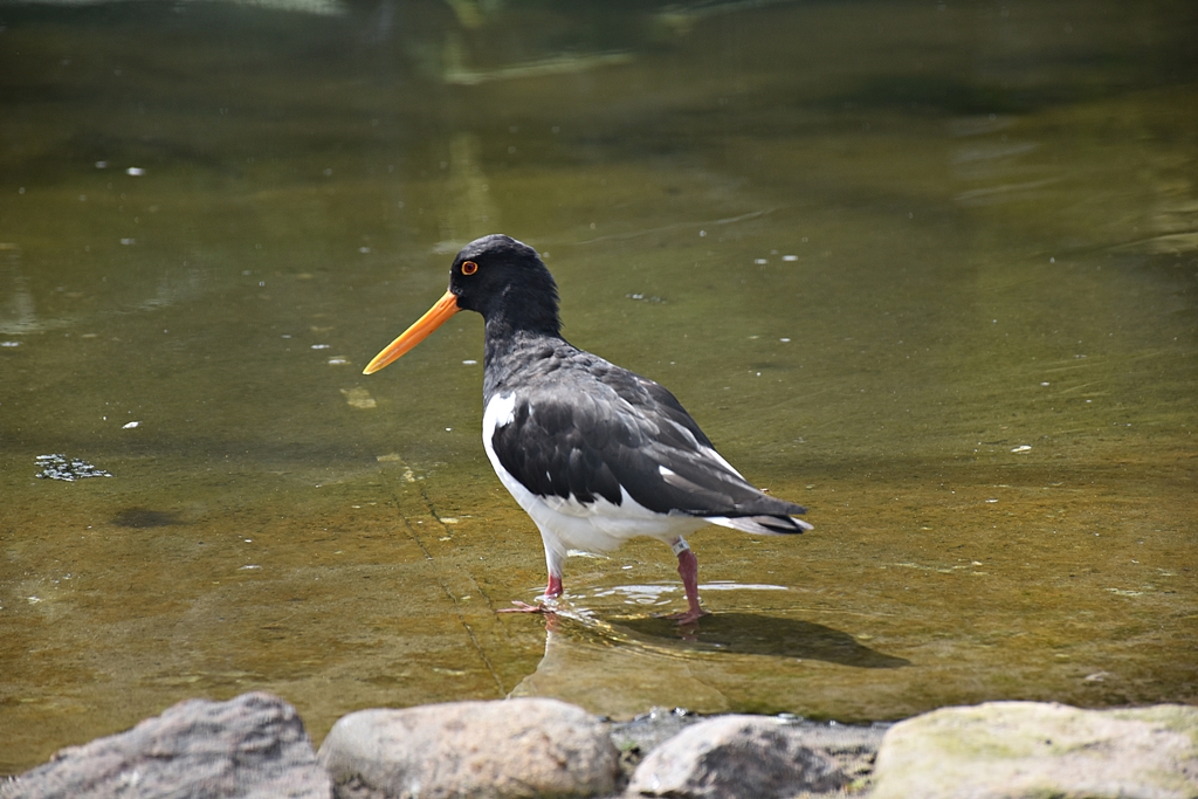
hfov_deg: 9.8
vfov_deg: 6.5
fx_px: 6989
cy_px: 400
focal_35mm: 210
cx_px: 599
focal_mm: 140
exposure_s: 1/500
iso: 360
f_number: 5.6
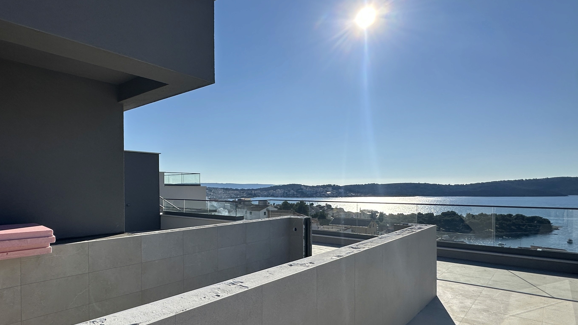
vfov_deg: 51.1
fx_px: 337
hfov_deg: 79.0
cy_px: 198
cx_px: 201
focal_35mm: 22
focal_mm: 2.22
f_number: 2.2
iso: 50
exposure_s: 1/5814
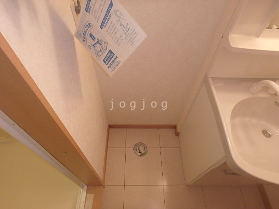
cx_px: 140
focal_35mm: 21
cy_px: 104
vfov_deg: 63.4
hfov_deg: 79.0
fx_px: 169
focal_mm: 3.7
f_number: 3.5
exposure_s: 1/30
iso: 320
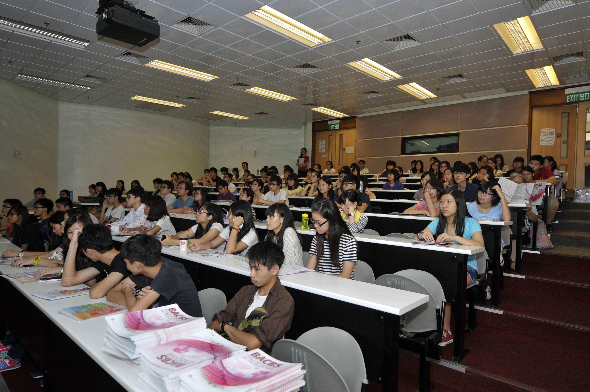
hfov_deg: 81.3
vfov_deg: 59.4
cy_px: 196
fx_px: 344
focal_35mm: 21
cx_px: 295
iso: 320
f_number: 2.8
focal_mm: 14
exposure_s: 1/200
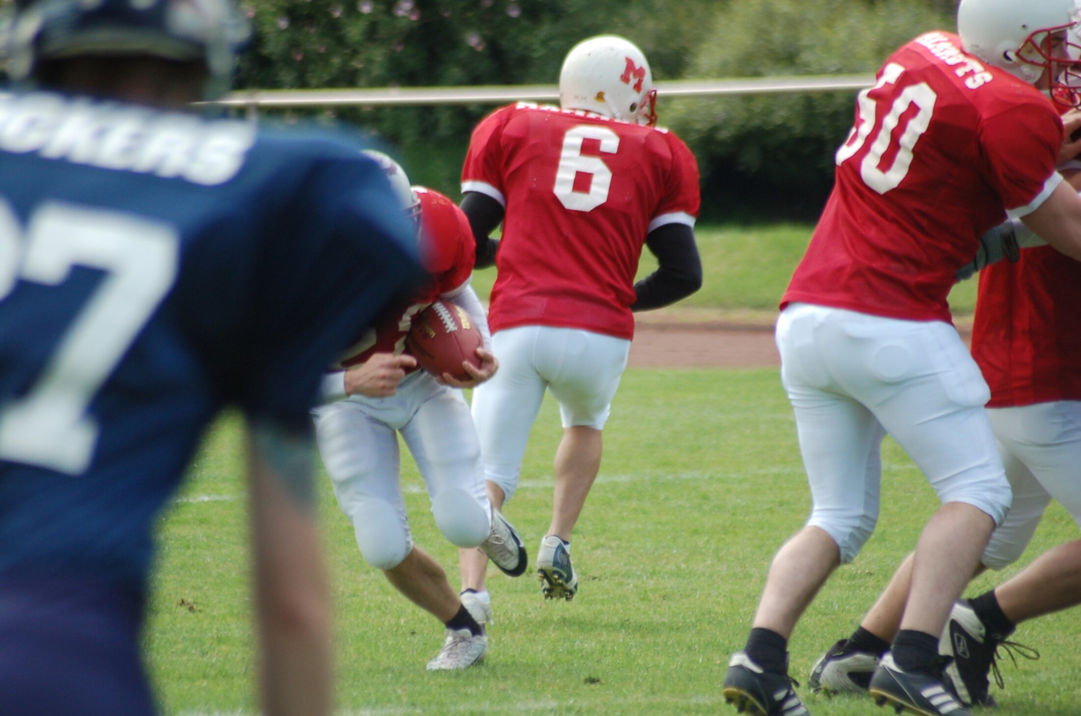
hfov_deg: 4.6
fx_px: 13487
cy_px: 358
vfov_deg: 3.0
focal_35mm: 450
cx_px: 540
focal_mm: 300
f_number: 5.6
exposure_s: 1/500
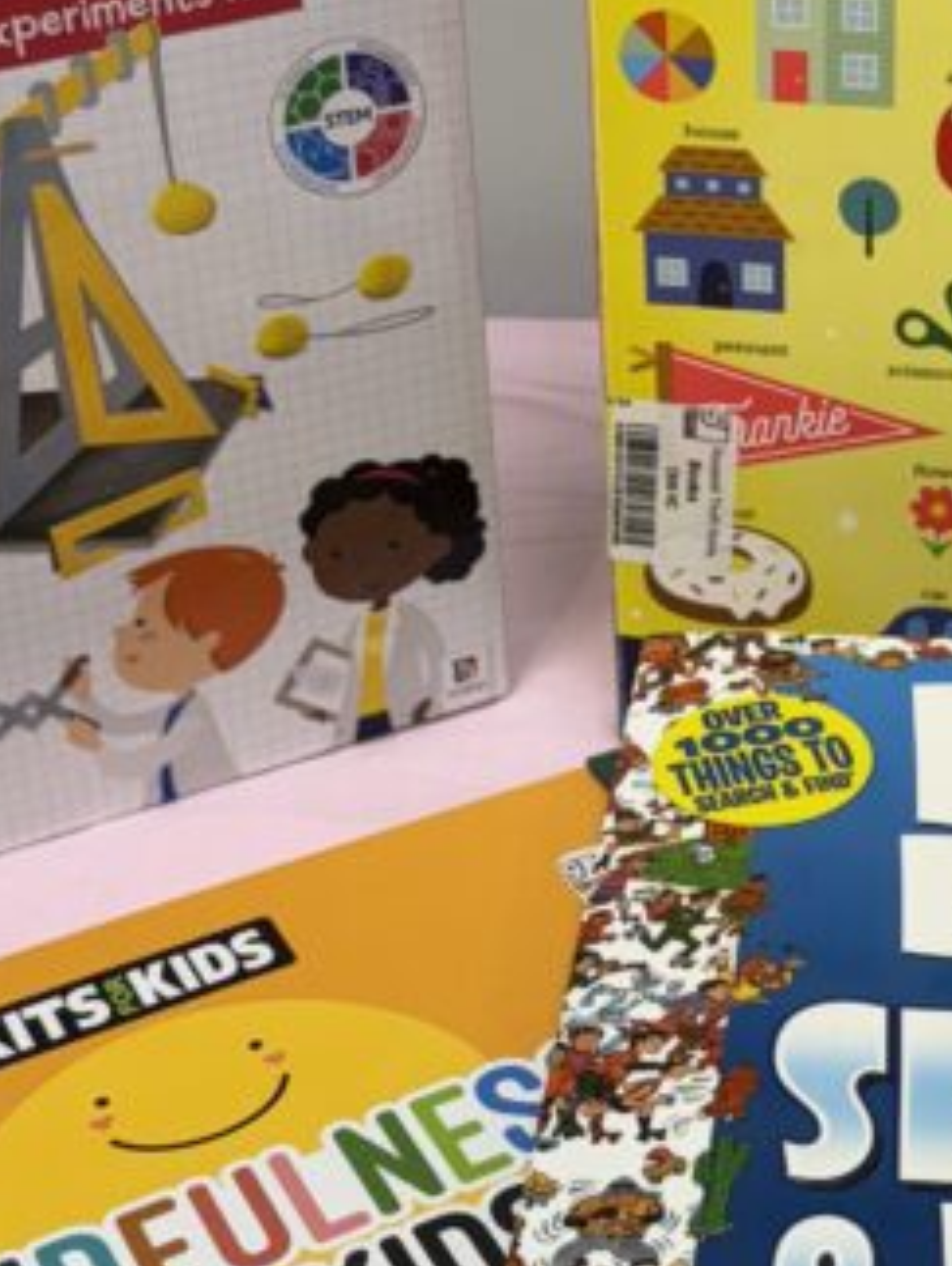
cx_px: 795
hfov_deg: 19.2
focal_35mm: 76
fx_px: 2781
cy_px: 490
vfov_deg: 25.6
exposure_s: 1/120
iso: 80
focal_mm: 6.76
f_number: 1.78
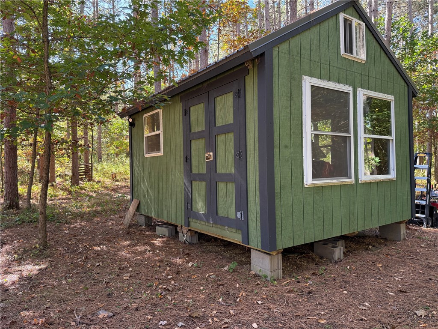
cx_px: 219
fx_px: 304
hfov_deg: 71.6
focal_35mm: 24
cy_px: 164
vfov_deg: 56.8
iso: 200
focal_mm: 6.76
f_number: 1.78
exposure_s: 1/236
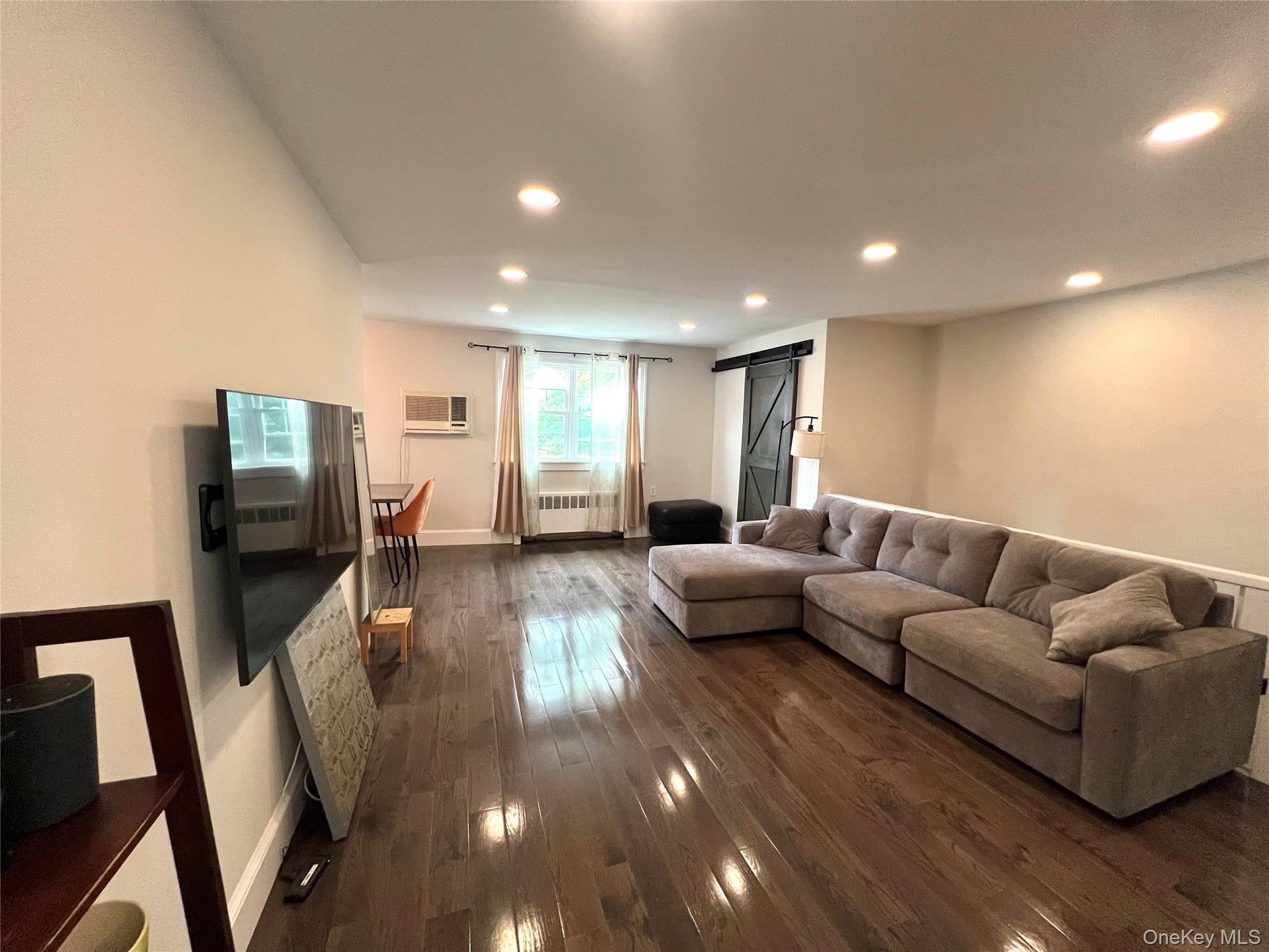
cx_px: 634
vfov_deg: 89.9
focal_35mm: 13
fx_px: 477
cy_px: 476
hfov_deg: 106.2
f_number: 1.8
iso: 400
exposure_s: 1/60
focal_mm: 1.57
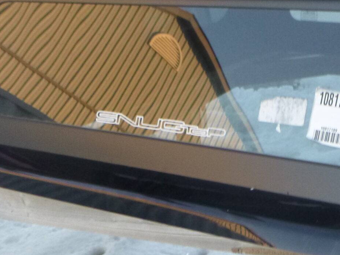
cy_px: 153
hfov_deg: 26.7
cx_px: 337
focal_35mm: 69
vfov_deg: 21.3
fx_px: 678
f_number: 3.9
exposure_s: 1/60
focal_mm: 4.5
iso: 250
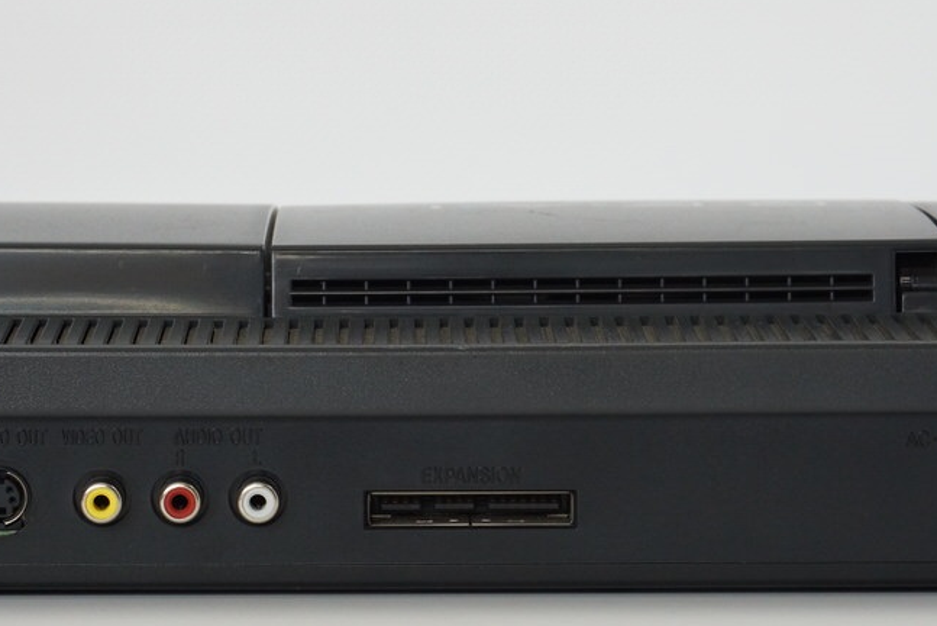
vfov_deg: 9.9
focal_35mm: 139
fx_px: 3619
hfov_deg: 14.7
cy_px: 397
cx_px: 410
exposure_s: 1/80
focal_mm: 50
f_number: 6.3
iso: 640
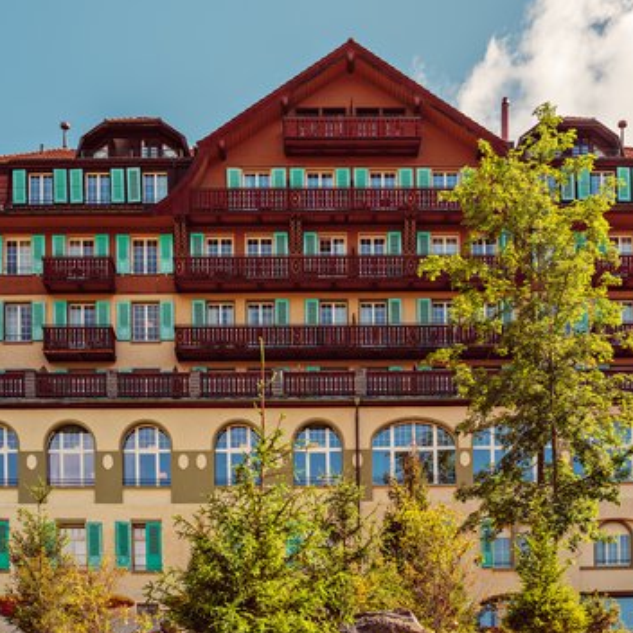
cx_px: 343
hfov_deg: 32.2
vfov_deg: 32.2
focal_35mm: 53
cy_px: 320
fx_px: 1096
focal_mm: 55
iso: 80
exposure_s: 1/680
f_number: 4
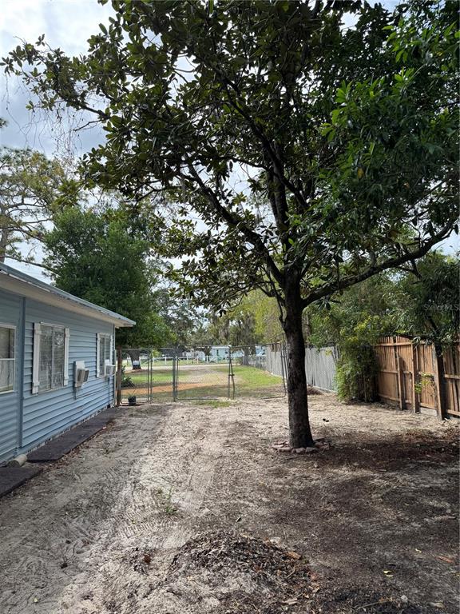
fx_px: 425
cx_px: 230
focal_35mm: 24
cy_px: 307
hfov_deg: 56.8
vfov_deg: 71.6
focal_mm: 6.76
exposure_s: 1/1678
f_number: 1.78
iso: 80
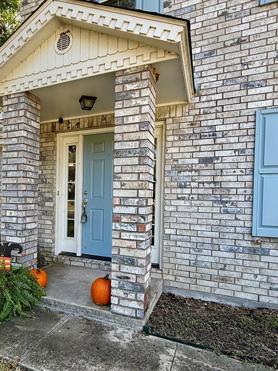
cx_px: 76
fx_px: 257
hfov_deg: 54.6
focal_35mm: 24
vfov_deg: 71.4
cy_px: 205
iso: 50
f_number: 2.2
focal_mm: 2.22
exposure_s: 1/187
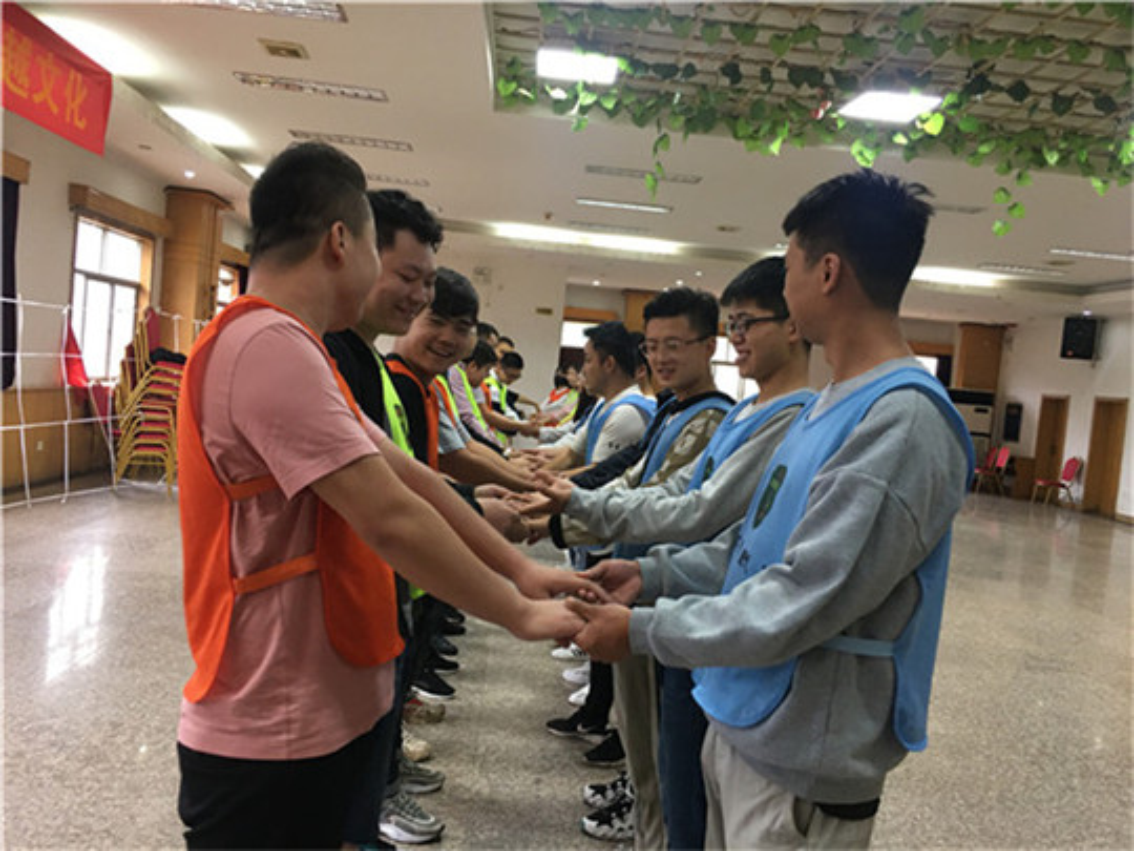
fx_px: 950
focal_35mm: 29
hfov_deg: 61.7
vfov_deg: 48.2
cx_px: 567
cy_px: 426
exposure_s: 1/17
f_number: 2.2
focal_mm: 4.15
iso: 80
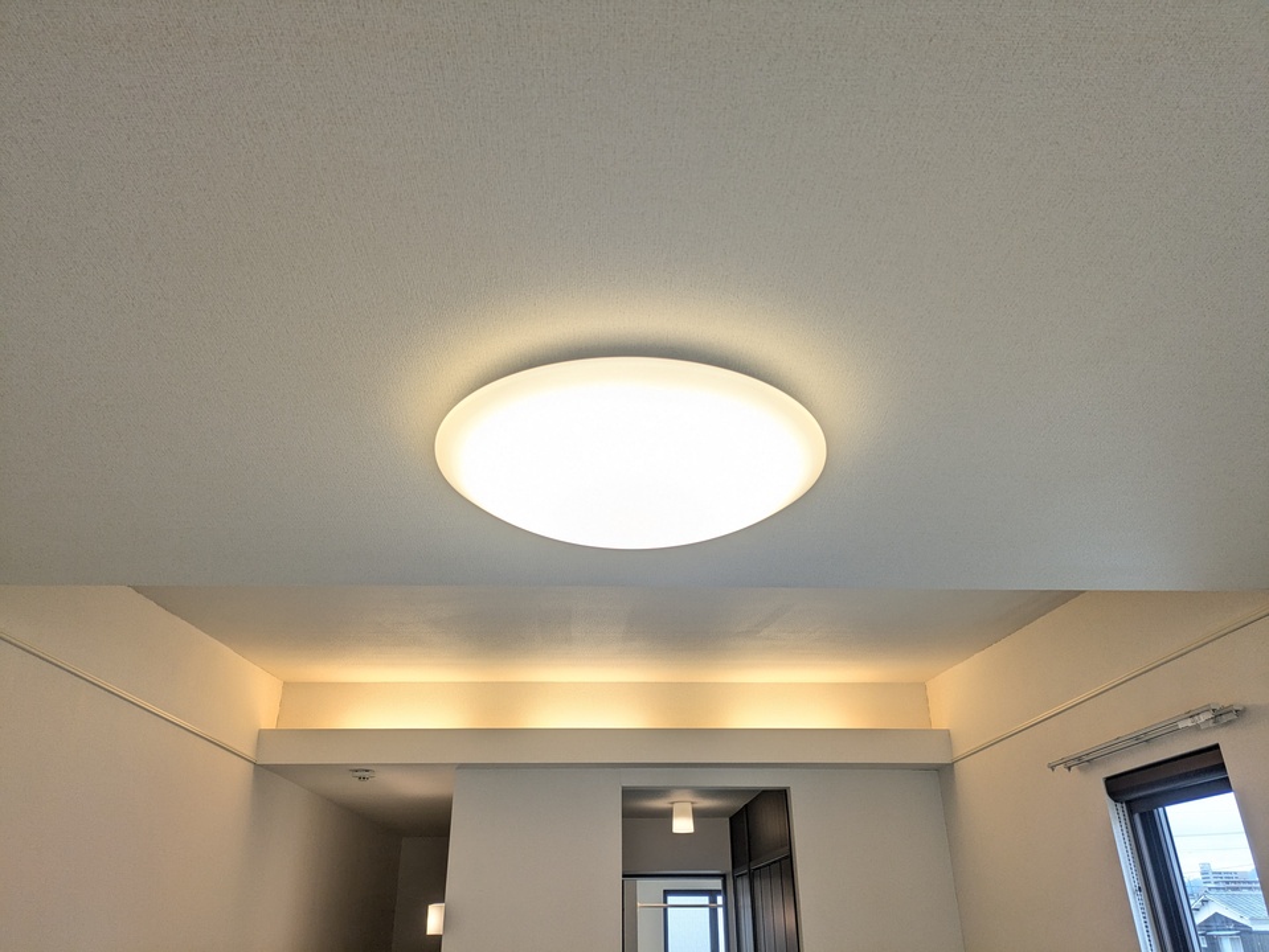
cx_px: 634
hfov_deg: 69.4
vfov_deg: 54.9
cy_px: 476
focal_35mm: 25
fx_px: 917
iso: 58
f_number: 1.89
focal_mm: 5.43
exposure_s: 1/120
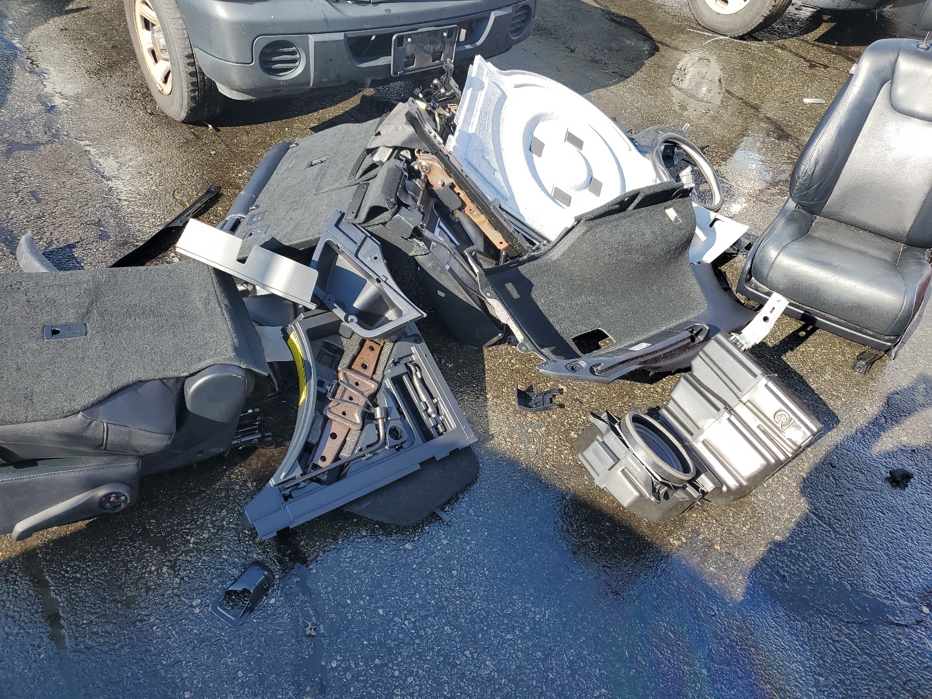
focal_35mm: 26
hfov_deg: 67.3
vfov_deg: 53.1
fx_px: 700
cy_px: 350
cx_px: 466
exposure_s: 1/833
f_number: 1.5
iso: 50
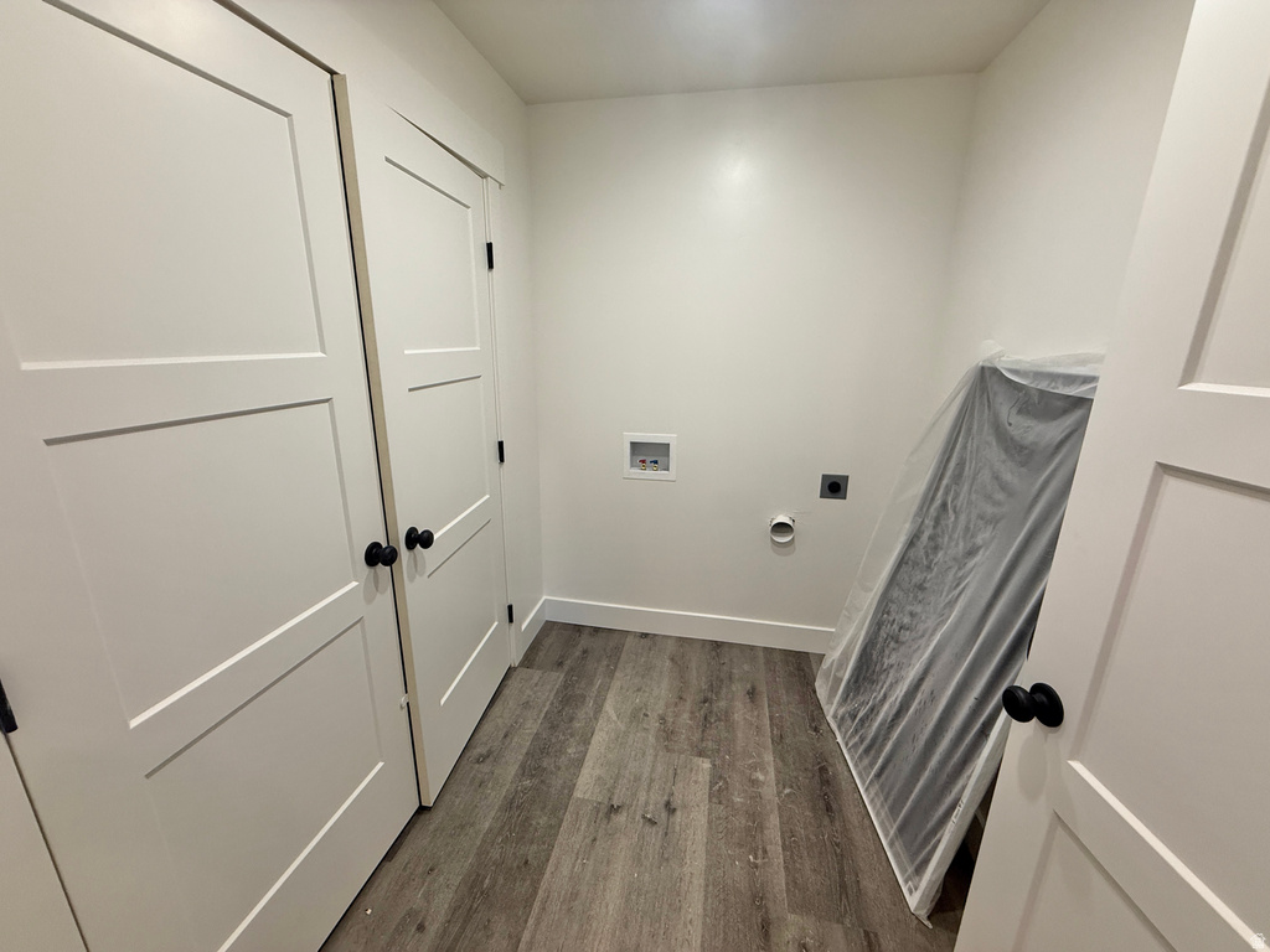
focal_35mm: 14
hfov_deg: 102.1
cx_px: 635
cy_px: 476
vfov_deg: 85.7
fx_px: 514
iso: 160
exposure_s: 1/120
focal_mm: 2.22
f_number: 2.2
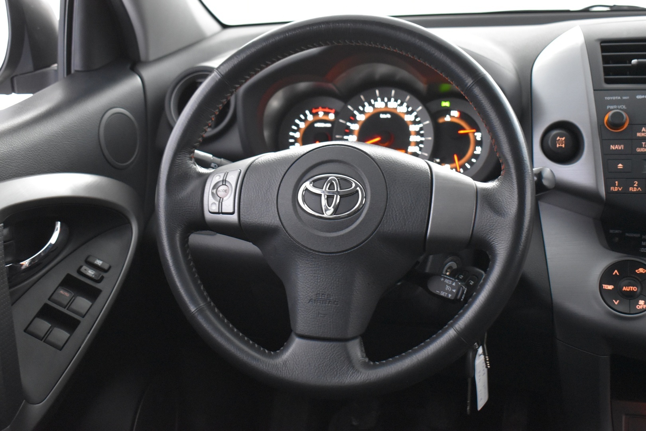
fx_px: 834
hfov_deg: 42.3
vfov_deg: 28.9
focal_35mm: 46
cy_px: 216
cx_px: 323
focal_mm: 31
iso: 3200
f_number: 4.2
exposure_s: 1/15
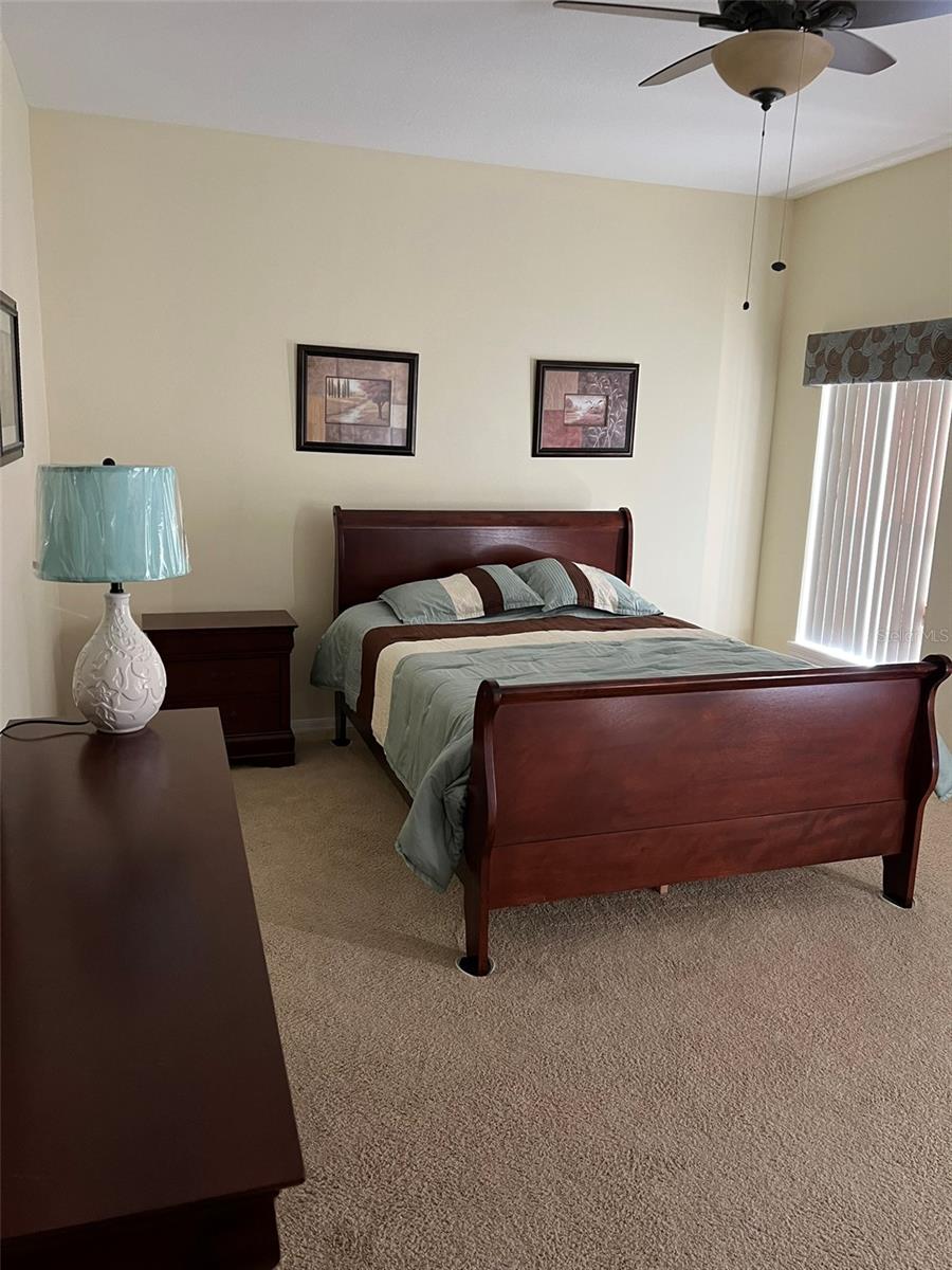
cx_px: 476
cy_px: 635
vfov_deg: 67.3
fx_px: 953
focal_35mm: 26
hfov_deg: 53.1
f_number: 1.5
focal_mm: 5.7
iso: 320
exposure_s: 1/60
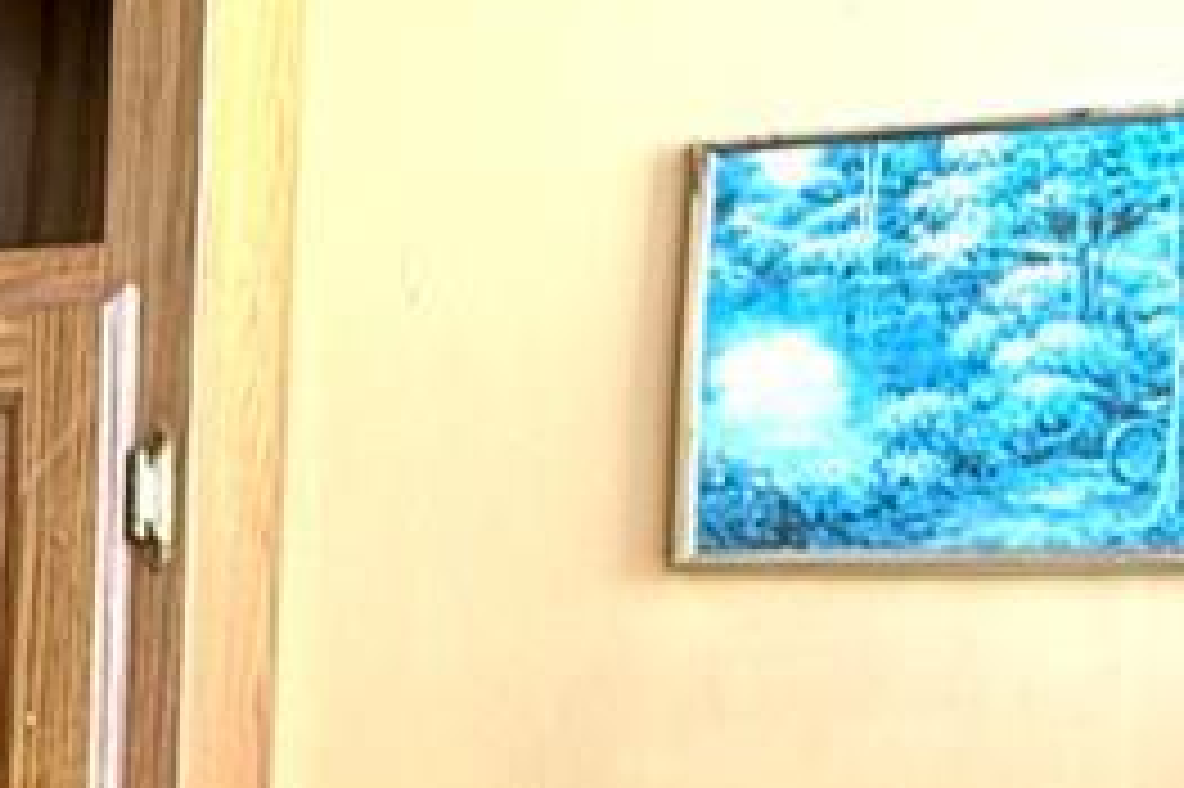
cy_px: 955
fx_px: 2728
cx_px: -380
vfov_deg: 15.8
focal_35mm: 83
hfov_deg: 21.9
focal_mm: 2.22
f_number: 2.2
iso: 64
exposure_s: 1/99
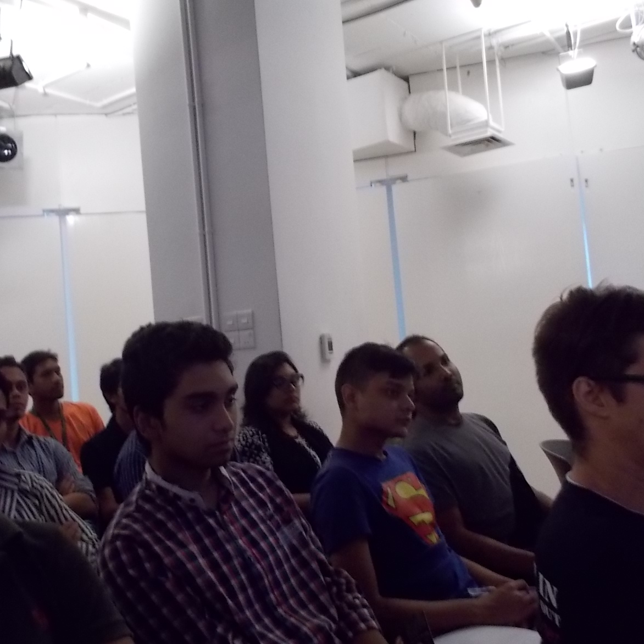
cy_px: 319
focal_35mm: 35
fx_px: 737
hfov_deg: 47.0
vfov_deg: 47.2
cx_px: 263
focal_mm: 4.1
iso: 400
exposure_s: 1/30
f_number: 3.3
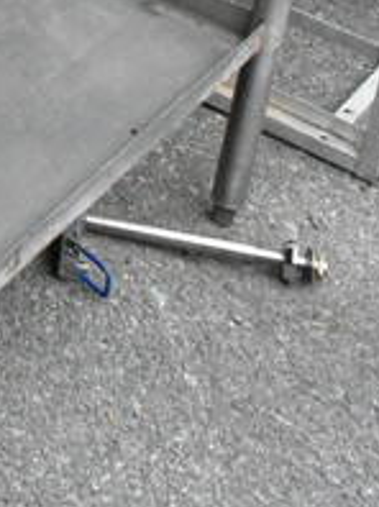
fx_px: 1756
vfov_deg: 14.2
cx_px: -341
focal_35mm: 120
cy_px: -455
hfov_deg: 11.3
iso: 6400
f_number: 11
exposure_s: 1/500
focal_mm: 18
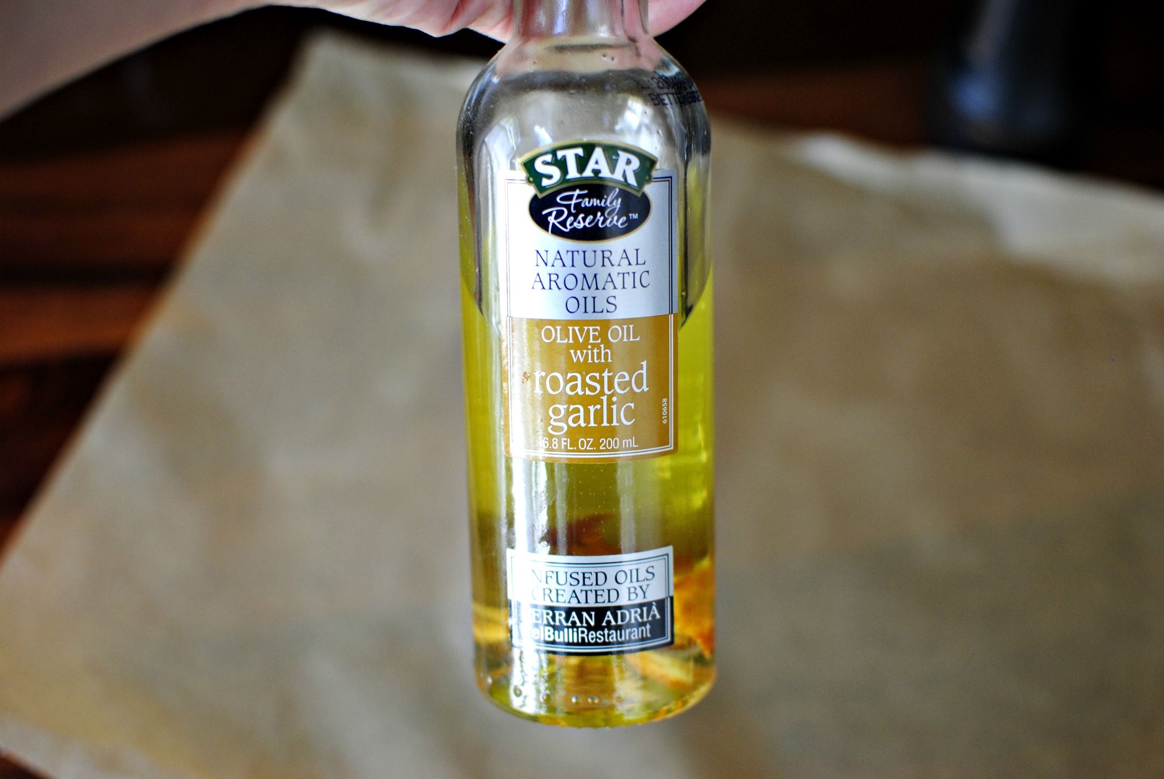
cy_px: 390
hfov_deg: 37.8
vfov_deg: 25.8
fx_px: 1699
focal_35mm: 52
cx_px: 582
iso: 320
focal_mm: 35
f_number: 2.2
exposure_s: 1/100
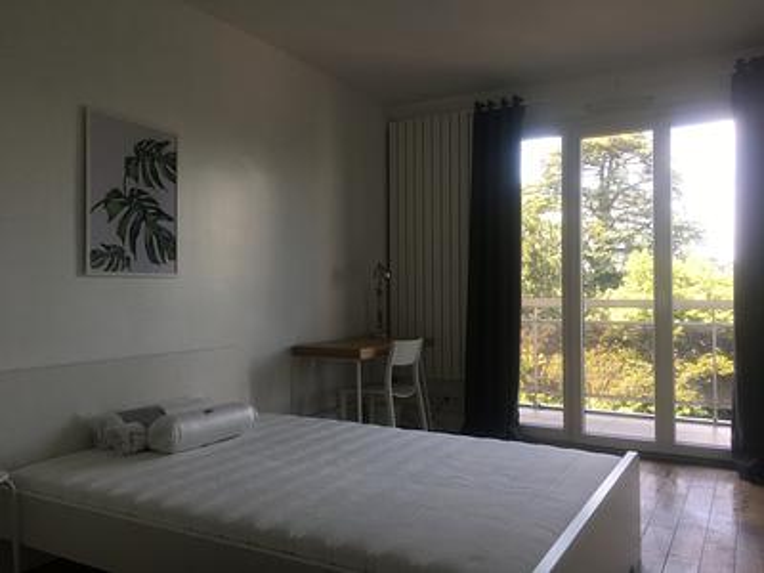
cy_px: 286
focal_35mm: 29
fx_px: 640
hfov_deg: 61.7
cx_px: 382
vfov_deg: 48.2
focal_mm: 4.15
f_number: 2.2
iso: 32
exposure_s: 1/100
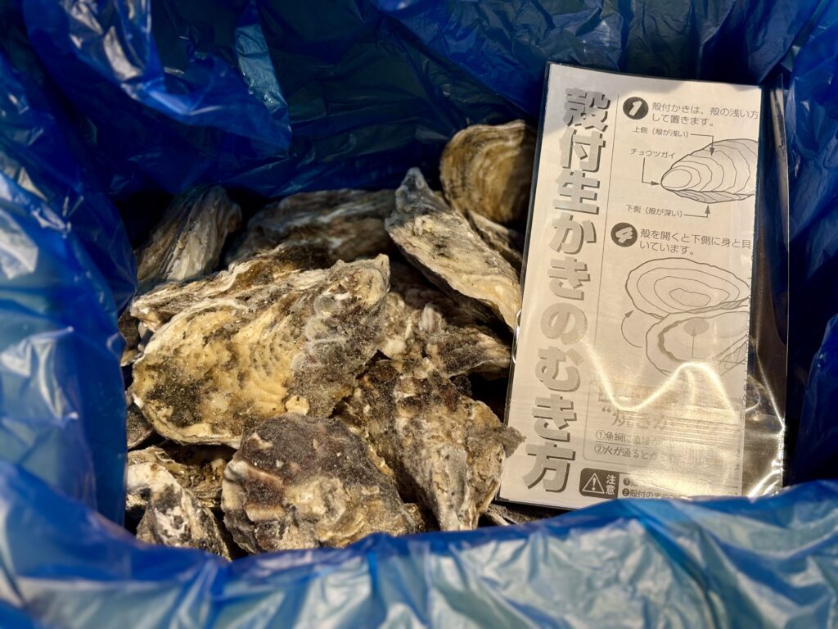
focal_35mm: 52
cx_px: 419
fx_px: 1259
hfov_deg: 36.8
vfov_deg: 28.0
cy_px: 314
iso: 64
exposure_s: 1/50
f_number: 1.6
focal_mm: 5.96
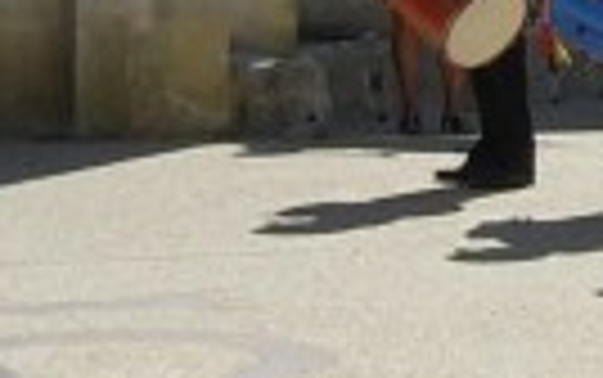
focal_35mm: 240
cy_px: -148
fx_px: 3947
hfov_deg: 8.4
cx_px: 1066
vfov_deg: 5.4
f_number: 4.8
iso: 64
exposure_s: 1/664
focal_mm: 7.8
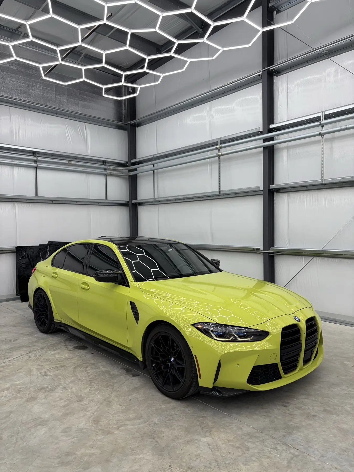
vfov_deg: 67.3
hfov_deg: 53.1
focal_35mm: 26
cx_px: 177
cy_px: 236
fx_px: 355
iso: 50
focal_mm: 5.96
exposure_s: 1/325
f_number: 1.6
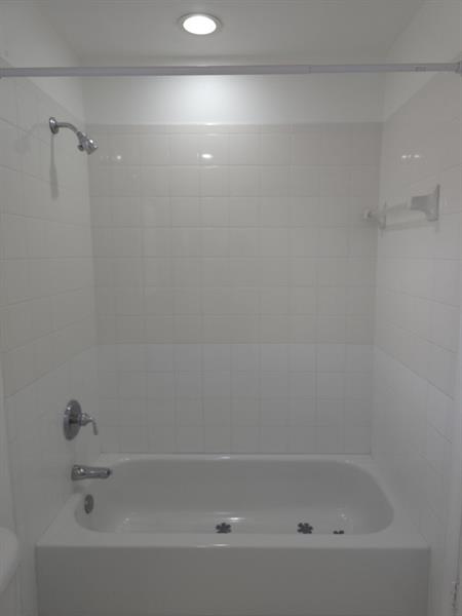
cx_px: 231
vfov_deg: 73.9
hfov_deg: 58.9
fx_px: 409
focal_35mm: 23
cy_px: 308
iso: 20
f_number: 1.7
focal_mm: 6.3
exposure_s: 1/60
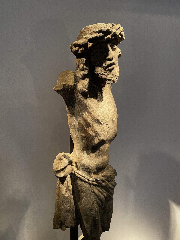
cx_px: 90
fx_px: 180
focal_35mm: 26
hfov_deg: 53.1
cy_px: 120
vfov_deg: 67.3
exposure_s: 1/50
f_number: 1.8
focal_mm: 4.25
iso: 125
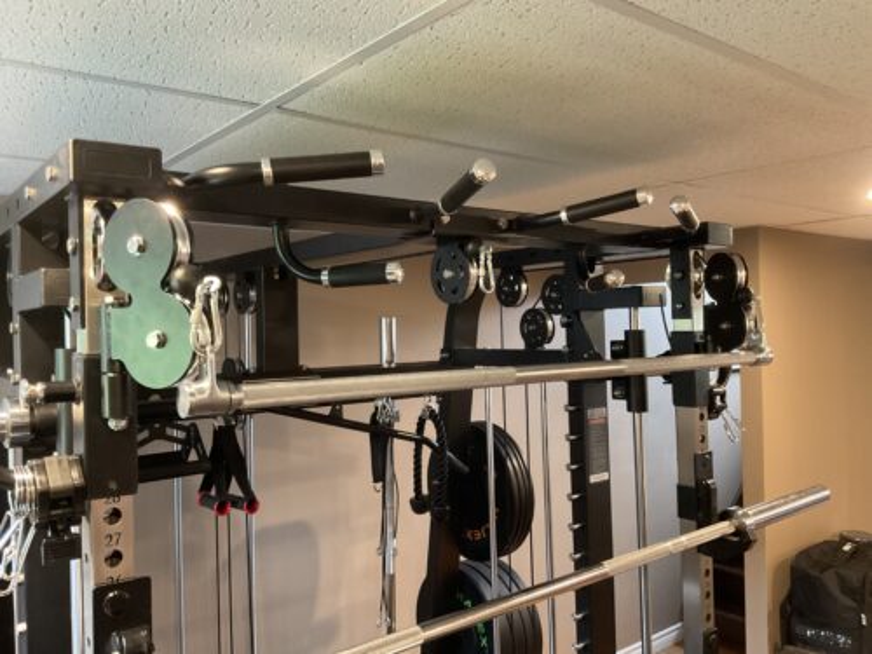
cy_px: 327
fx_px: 731
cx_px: 436
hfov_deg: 61.7
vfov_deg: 48.2
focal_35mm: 29
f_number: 1.8
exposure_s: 1/40
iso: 320
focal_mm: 3
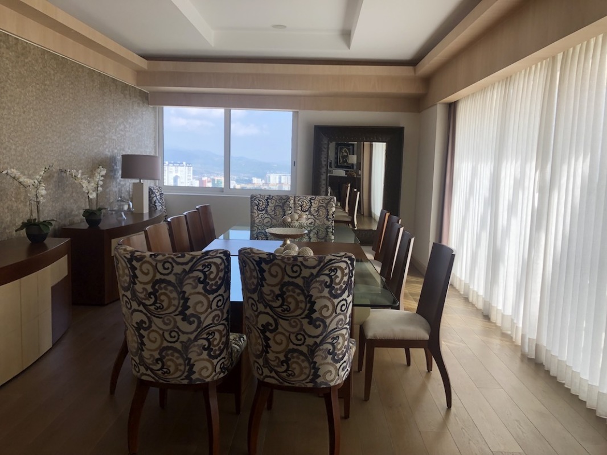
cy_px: 228
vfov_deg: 49.8
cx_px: 304
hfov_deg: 63.4
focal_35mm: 28
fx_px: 491
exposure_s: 1/315
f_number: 1.8
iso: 20
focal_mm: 3.99
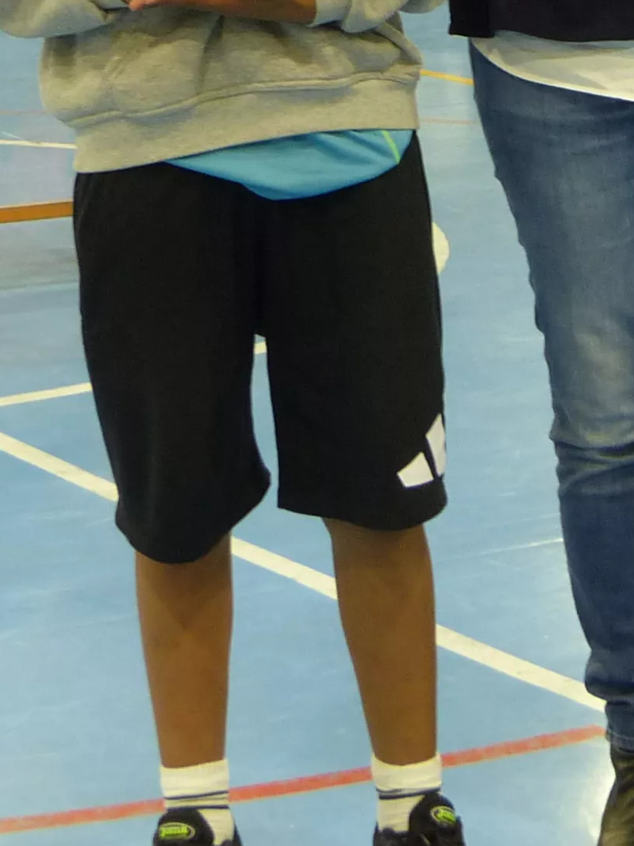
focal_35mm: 150
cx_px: 595
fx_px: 3662
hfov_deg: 9.8
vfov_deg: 13.0
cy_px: 18
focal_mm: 7.4
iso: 200
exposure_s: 1/50
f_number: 2.8
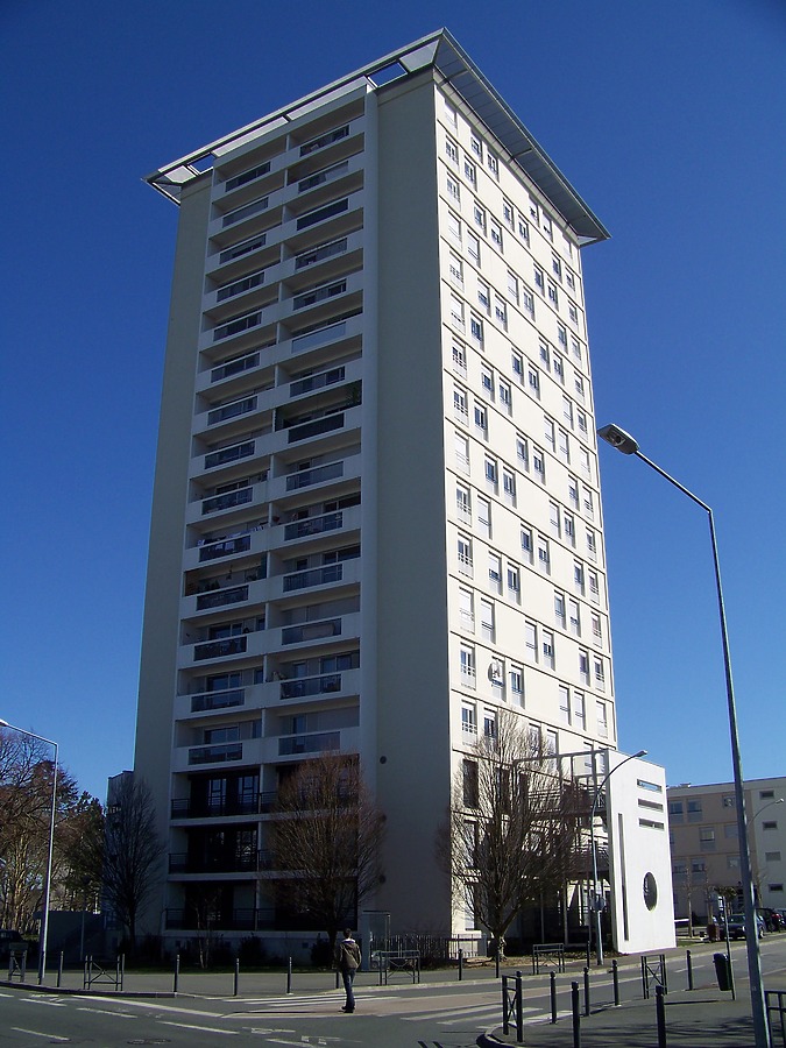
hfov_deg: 39.7
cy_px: 524
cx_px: 393
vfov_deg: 51.4
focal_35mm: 36
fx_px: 1090
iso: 64
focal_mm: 5.85
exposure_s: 1/640
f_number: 4
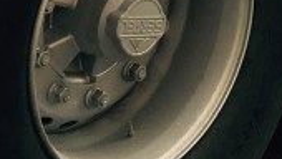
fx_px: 1422
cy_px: -421
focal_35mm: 190
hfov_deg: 11.0
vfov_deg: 5.7
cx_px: 383
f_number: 2.2
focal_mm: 4.15
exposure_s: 1/494
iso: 32
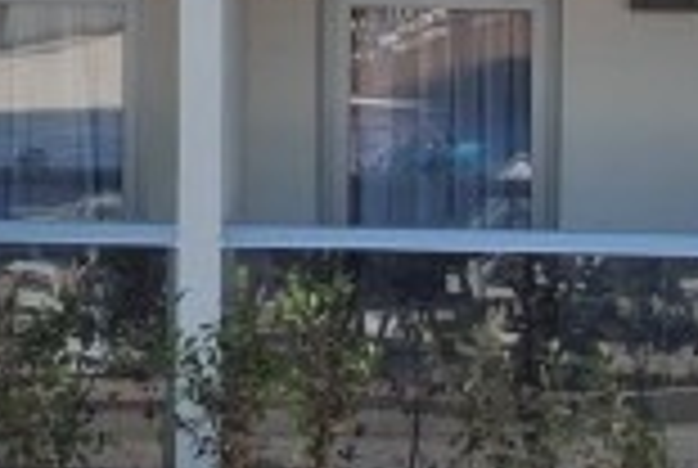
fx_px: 6916
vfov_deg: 3.9
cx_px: -155
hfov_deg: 5.7
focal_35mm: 356
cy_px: -356
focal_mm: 32
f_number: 8
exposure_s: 1/250
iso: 100
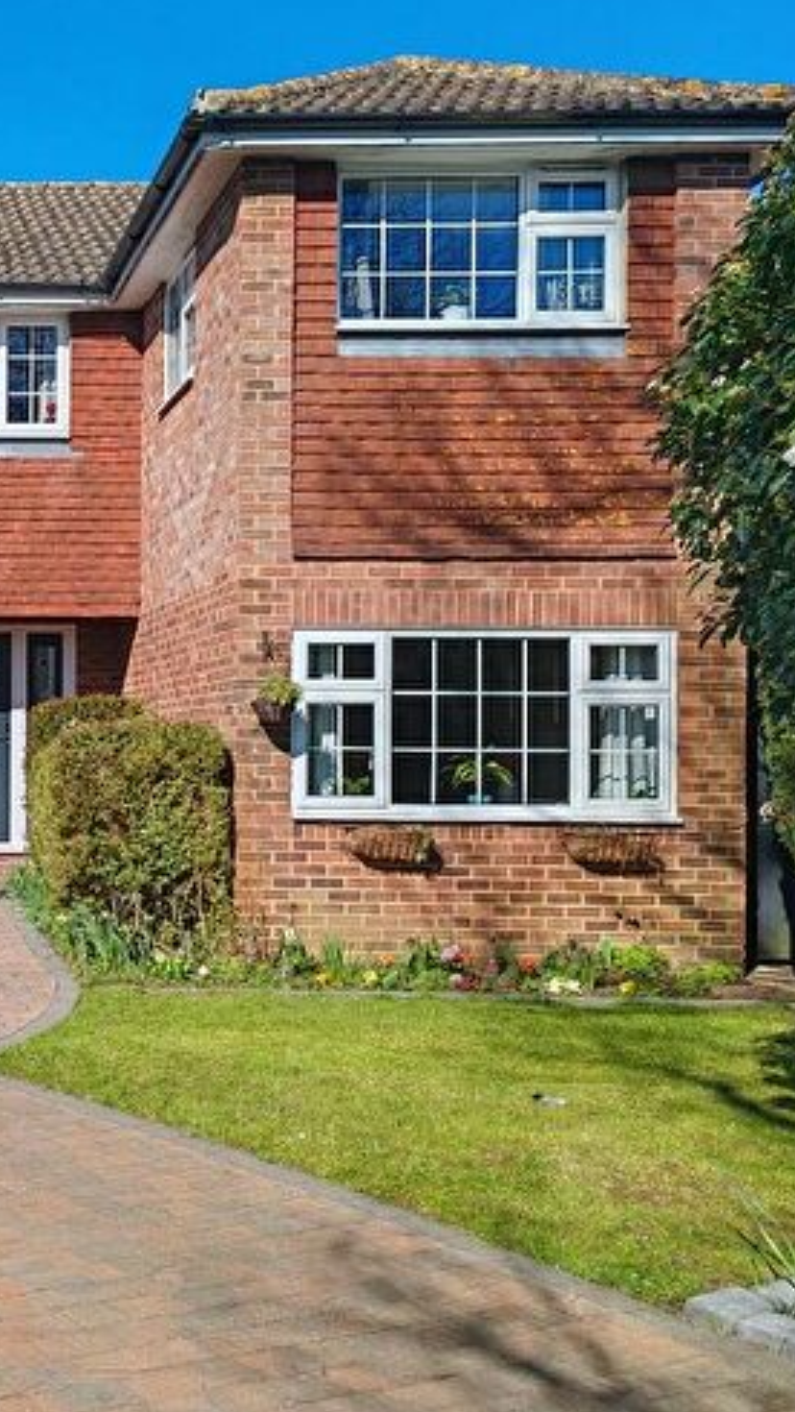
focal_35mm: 42
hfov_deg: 25.4
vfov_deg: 48.3
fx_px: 1572
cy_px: 742
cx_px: -164
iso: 50
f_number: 1.9
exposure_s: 1/980
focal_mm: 6.12
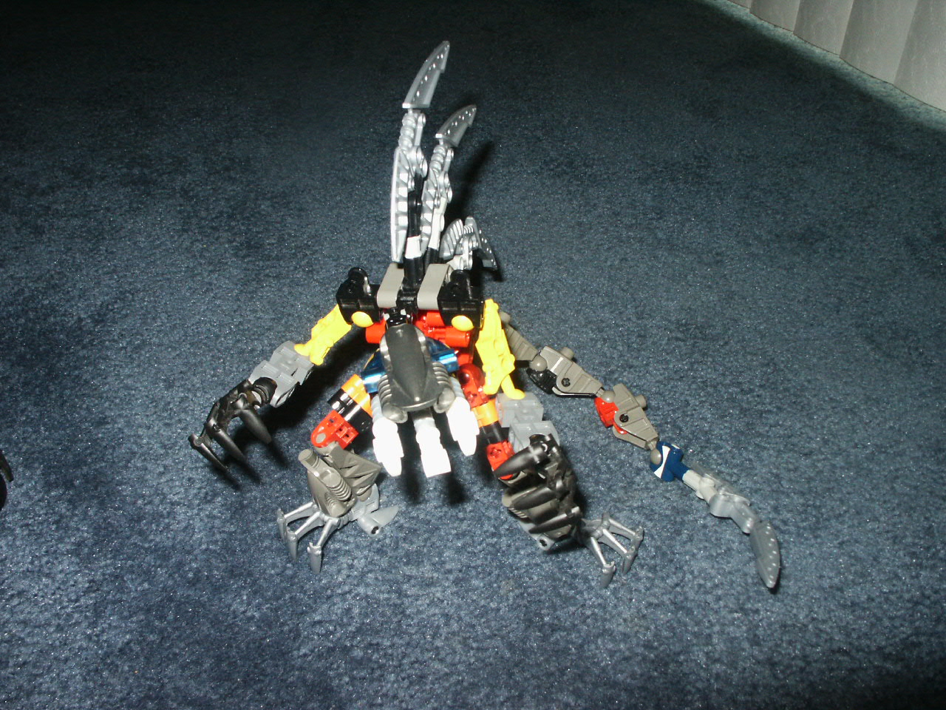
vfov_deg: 40.7
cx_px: 473
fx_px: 956
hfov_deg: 52.6
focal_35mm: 35
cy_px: 355
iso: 200
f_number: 6.7
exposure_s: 1/45
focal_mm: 7.18
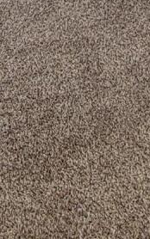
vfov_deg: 14.3
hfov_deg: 12.4
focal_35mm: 99
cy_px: -329
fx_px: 647
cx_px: -98
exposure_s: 1/120
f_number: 2.2
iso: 80
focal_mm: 2.2
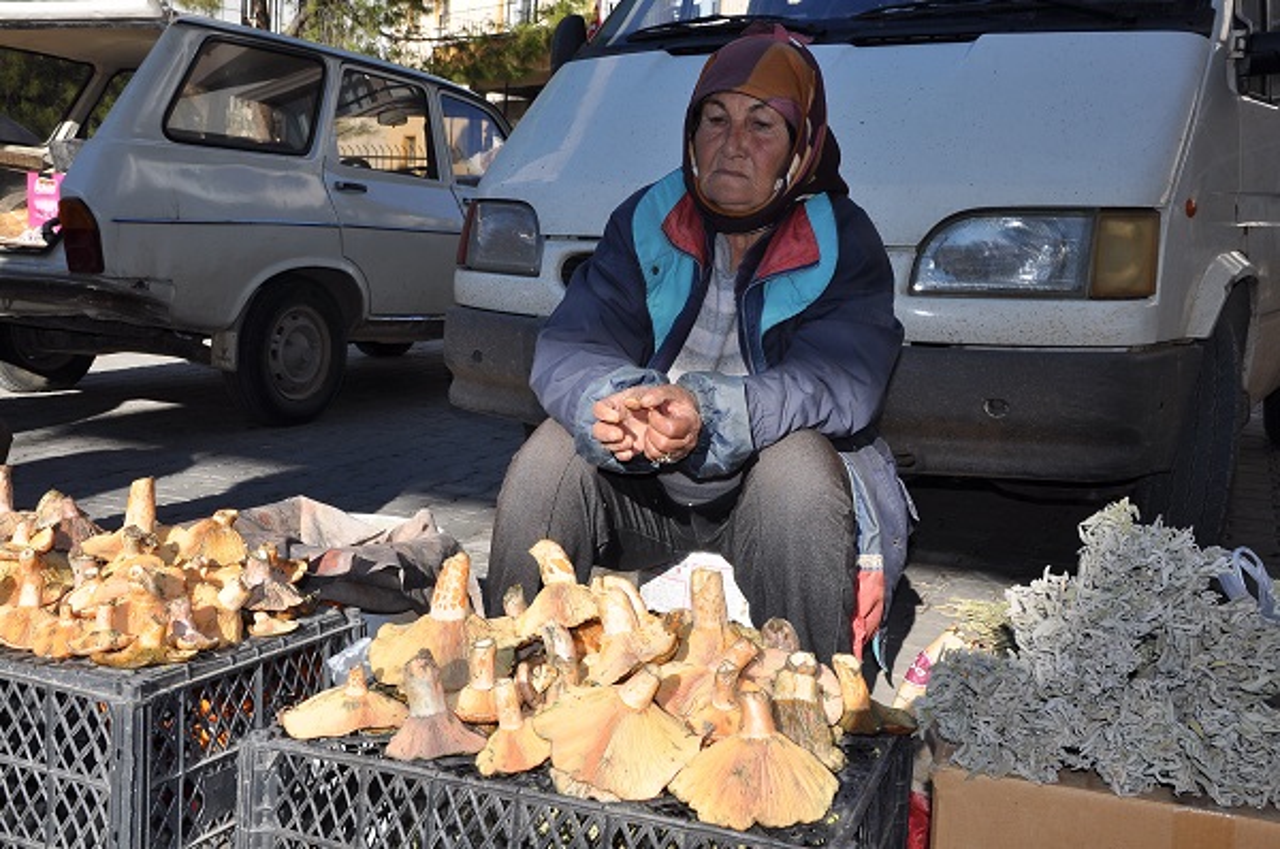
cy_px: 424
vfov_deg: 35.4
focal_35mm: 38
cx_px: 640
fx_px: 1331
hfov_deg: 51.4
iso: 200
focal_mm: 25
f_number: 11
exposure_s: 1/200
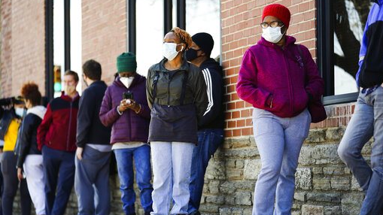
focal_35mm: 137
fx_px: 1391
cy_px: 119
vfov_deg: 8.8
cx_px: 192
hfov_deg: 15.7
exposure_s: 1/640
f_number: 2.8
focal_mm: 130
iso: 160
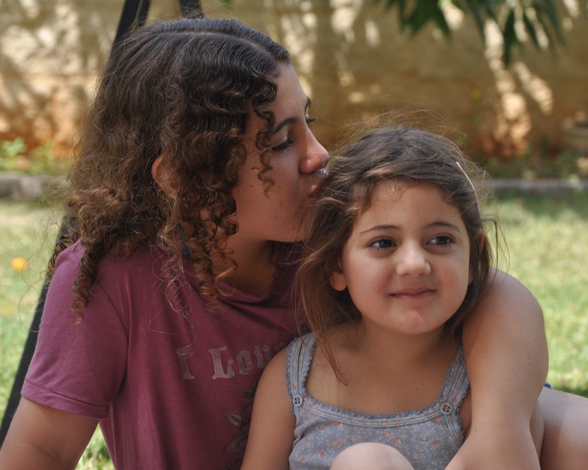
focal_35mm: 198
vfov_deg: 7.8
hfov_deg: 9.8
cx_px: 345
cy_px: 225
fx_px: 3440
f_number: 7.1
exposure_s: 1/200
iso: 200
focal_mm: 105
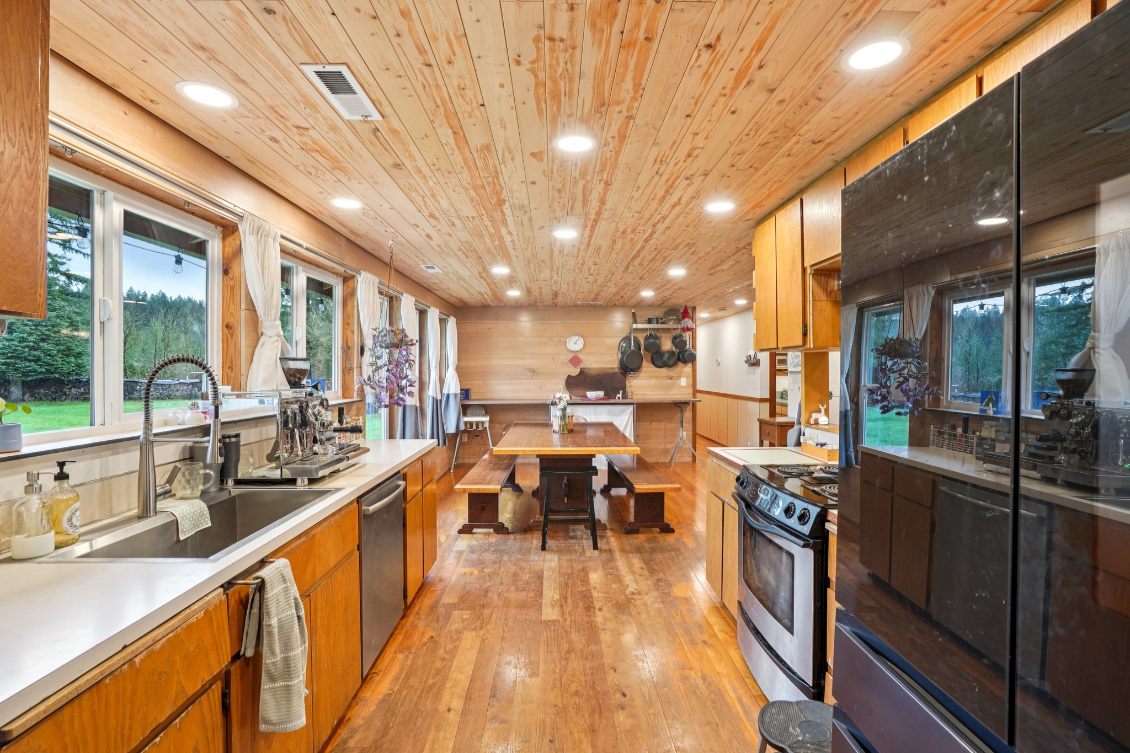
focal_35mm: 16
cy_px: 376
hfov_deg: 96.7
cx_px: 565
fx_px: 502
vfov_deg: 73.7
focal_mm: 16
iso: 400
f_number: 8
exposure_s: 1/8
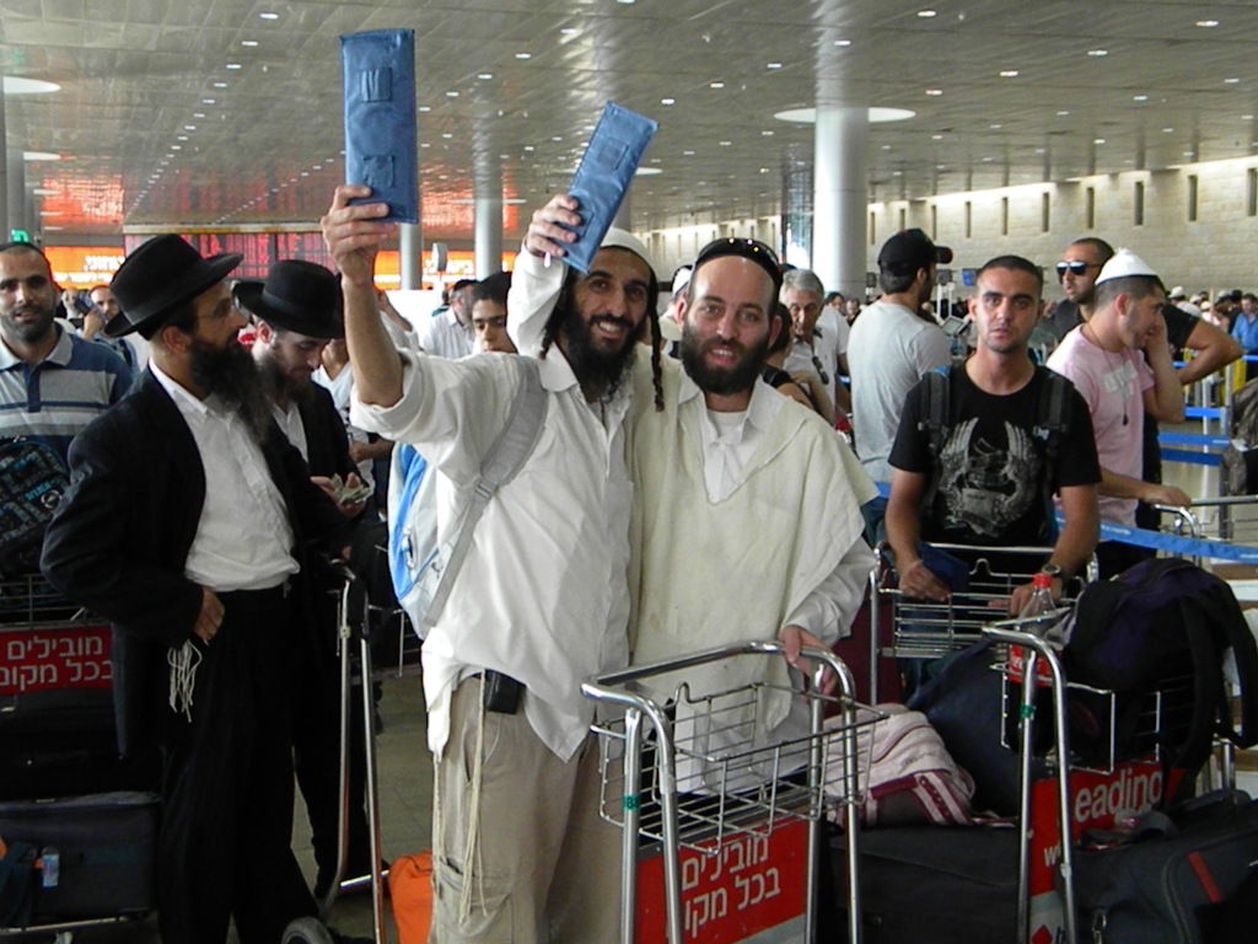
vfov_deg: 30.9
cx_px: 629
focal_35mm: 47
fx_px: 1708
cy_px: 472
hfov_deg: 40.4
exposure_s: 1/107
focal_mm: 8.6
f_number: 3.9
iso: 720
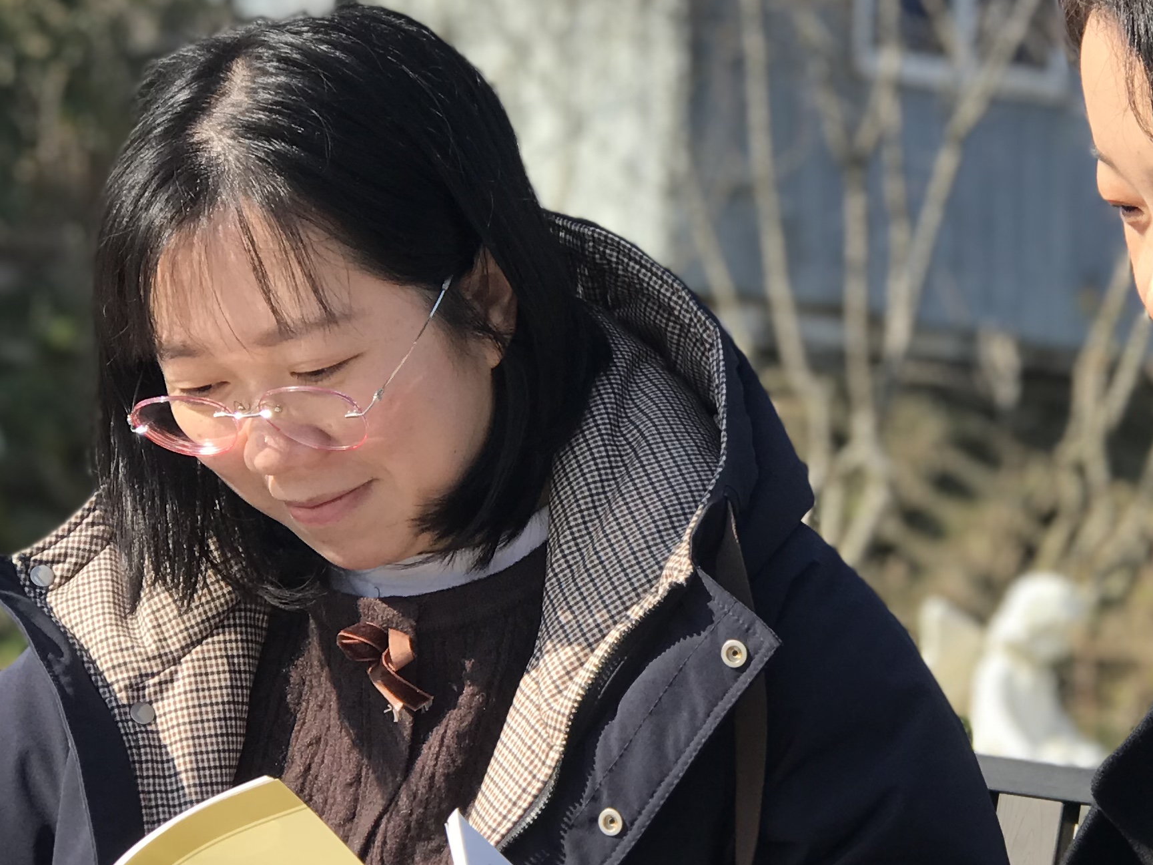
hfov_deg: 14.7
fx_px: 4430
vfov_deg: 11.1
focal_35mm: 133
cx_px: 907
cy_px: 492
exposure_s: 1/447
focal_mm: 6.6
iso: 20
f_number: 2.8
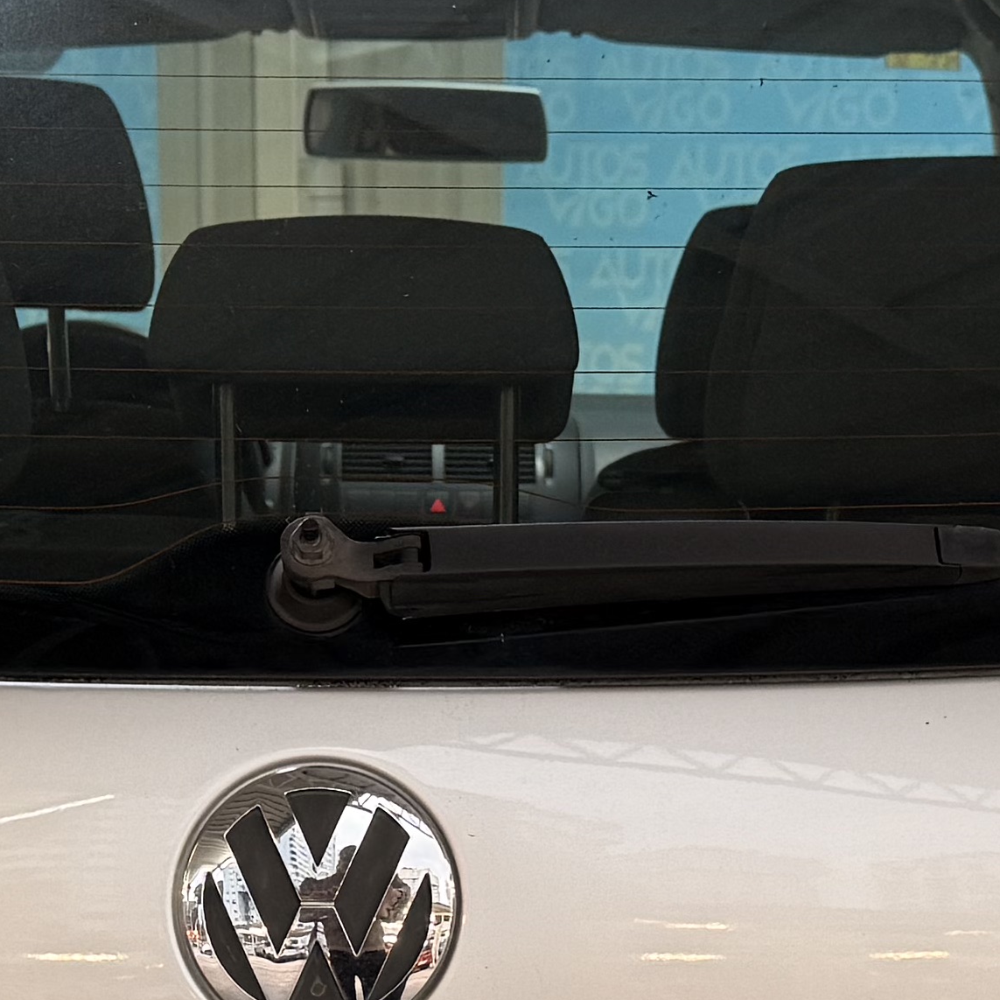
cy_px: 1022
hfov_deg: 16.4
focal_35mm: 106
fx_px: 3464
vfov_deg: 16.1
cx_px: 466
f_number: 1.78
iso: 125
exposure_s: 1/50
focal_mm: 6.76
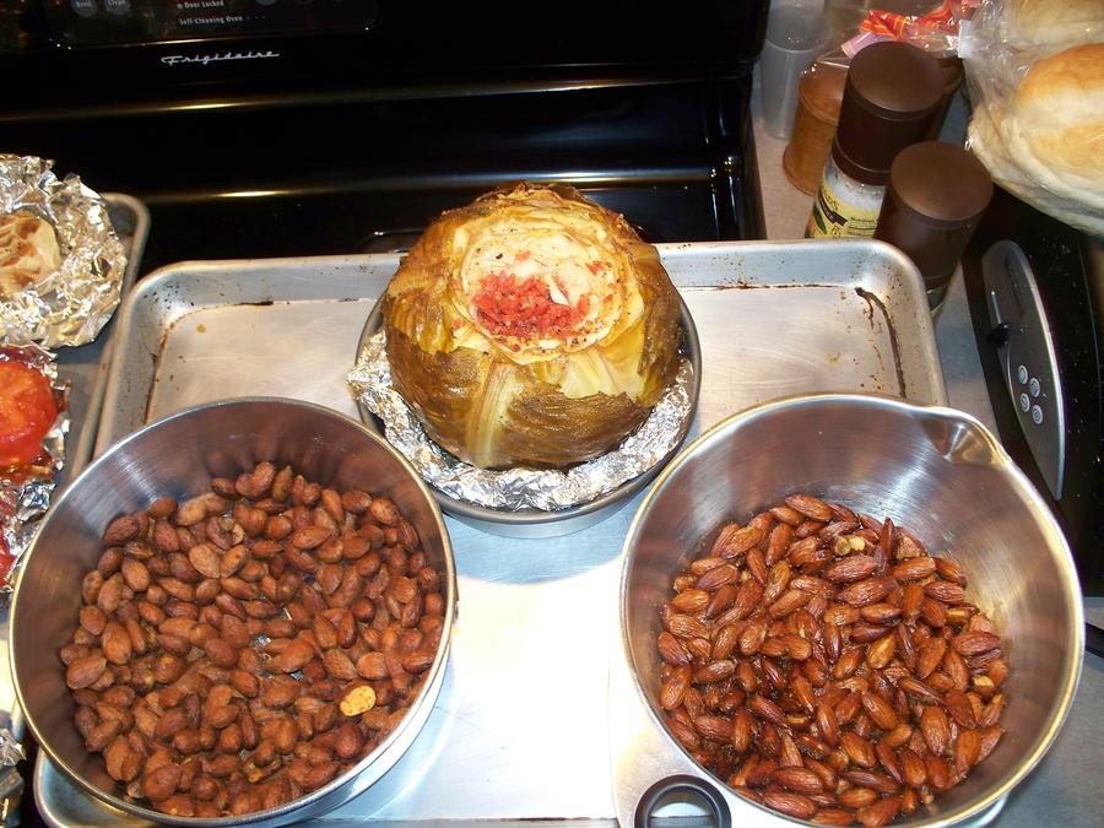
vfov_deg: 39.7
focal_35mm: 36
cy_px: 414
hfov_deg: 51.4
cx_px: 552
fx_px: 1148
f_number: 2.8
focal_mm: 7.54
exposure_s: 1/30
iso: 200
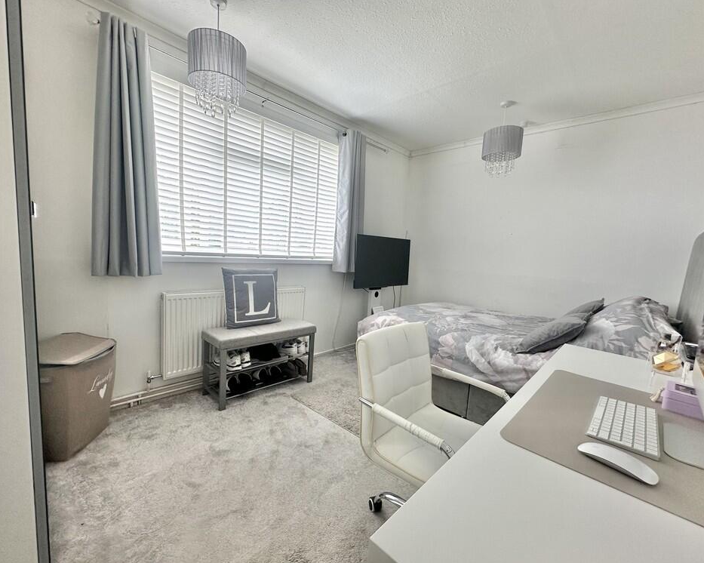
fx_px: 312
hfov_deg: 96.8
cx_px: 343
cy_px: 288
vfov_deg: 84.0
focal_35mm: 15
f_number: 2.2
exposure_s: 1/99
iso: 100
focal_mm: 2.22
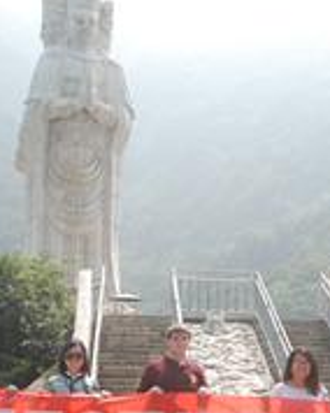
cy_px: 255
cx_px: 321
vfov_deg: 23.5
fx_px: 992
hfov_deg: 18.5
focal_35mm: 81
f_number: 11
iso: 640
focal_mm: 25
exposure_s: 1/500
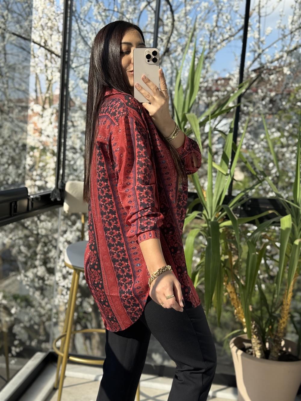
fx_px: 556
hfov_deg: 30.3
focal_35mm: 48
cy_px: 200
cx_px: 150
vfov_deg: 39.7
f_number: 1.78
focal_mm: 6.76
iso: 100
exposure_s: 1/1484
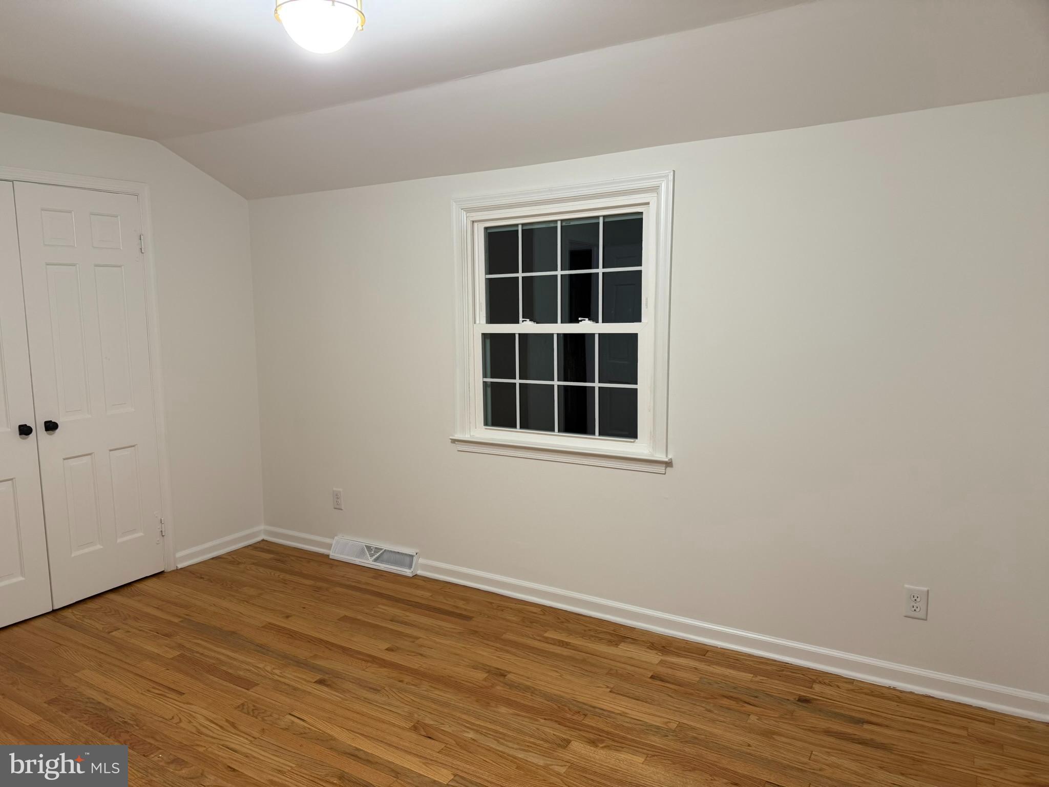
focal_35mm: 24
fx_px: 727
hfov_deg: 71.6
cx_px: 524
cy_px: 394
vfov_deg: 56.8
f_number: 1.78
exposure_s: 1/60
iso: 160
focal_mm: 6.76
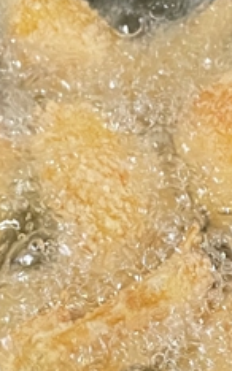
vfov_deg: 21.6
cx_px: 151
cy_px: 300
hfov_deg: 13.7
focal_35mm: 95
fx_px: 962
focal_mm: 4.2
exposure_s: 1/33
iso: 400
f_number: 1.6
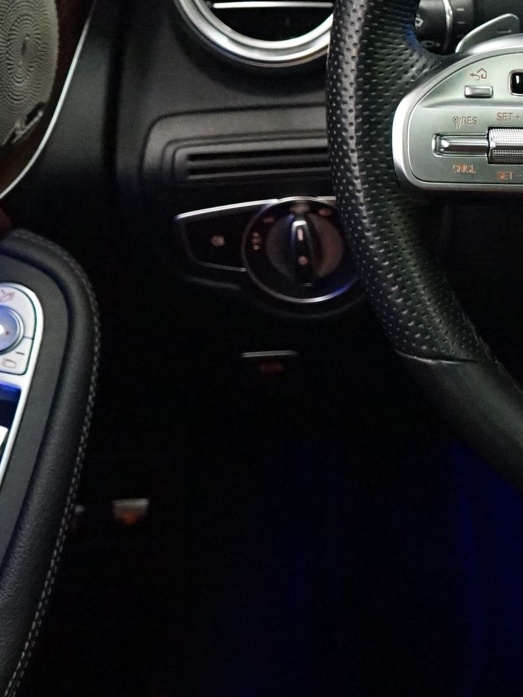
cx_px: 793
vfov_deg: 18.3
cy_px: 235
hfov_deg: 13.1
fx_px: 2155
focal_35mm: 107
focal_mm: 32
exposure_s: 1/40
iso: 6400
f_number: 4
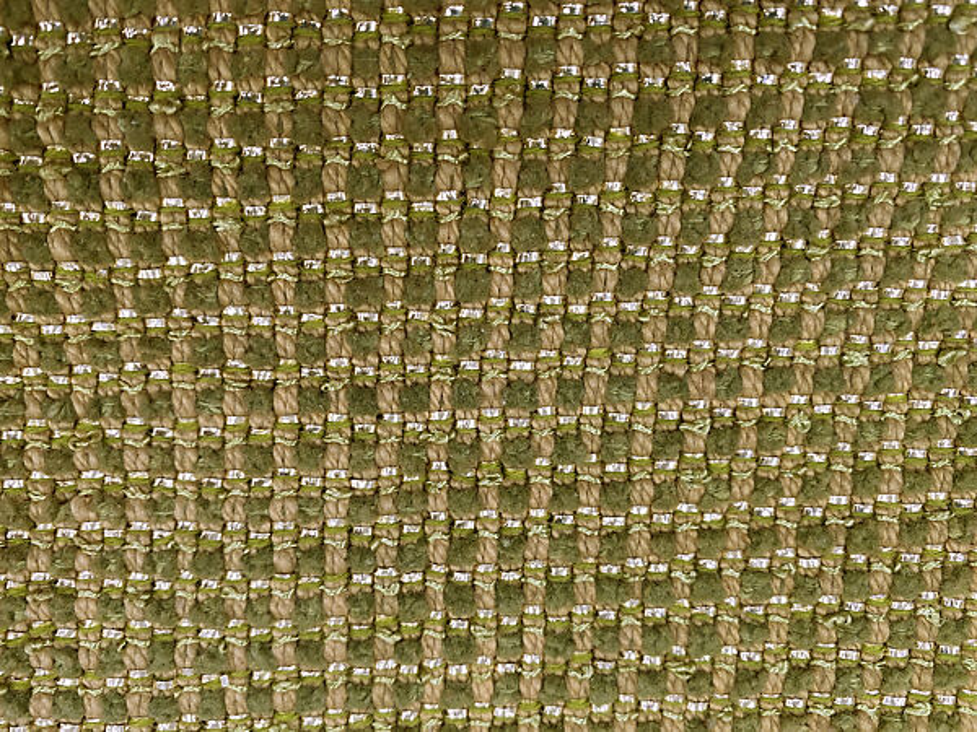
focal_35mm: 26
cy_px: 366
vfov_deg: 53.1
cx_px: 488
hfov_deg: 67.3
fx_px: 734
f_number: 1.8
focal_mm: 4.25
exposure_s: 1/60
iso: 100
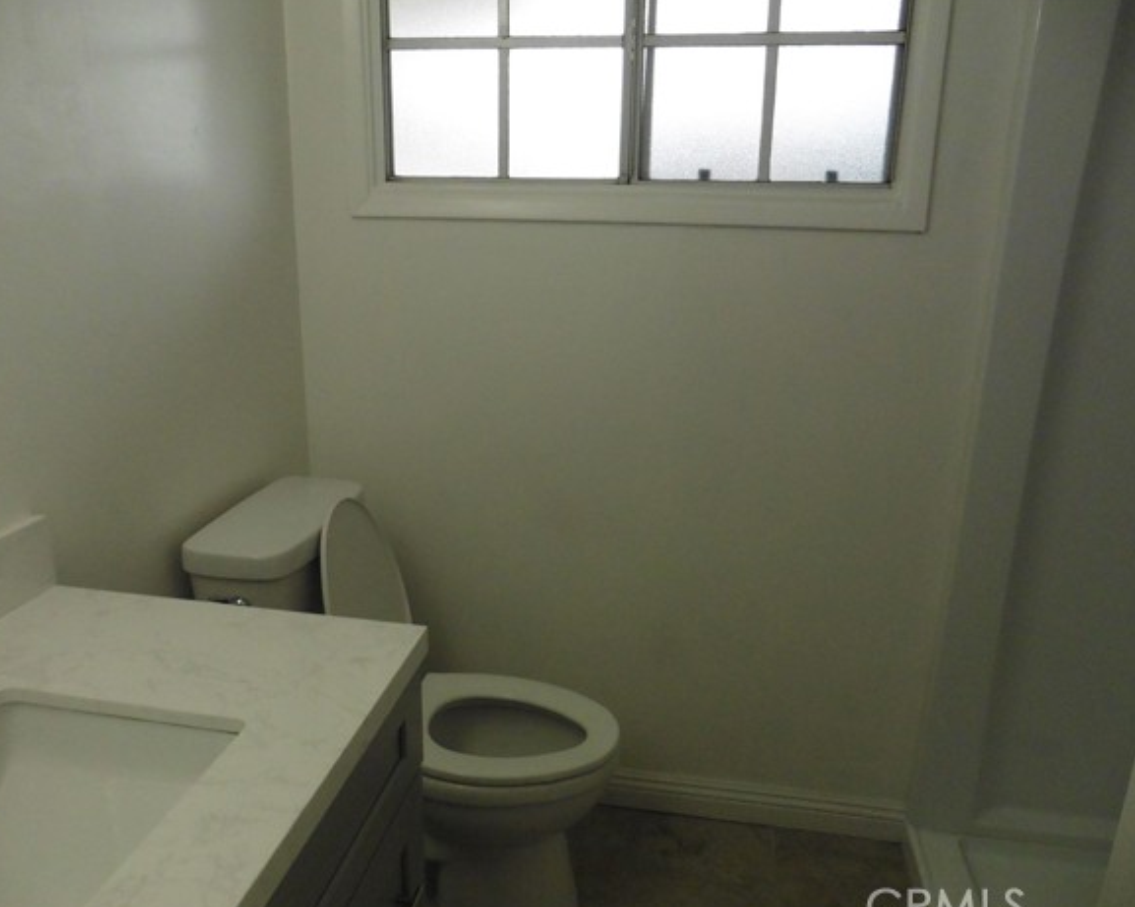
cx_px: 541
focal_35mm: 26
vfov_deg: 54.9
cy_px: 462
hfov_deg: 66.0
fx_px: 873
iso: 500
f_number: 3.3
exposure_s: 1/500
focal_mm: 4.3
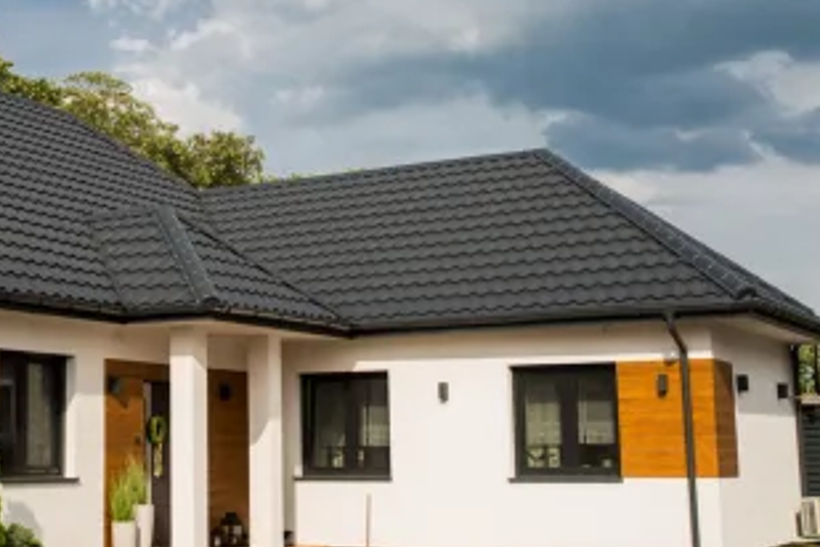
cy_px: 189
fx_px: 1549
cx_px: 119
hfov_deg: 28.7
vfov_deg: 20.0
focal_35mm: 68
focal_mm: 35
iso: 64
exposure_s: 1/500
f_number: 4
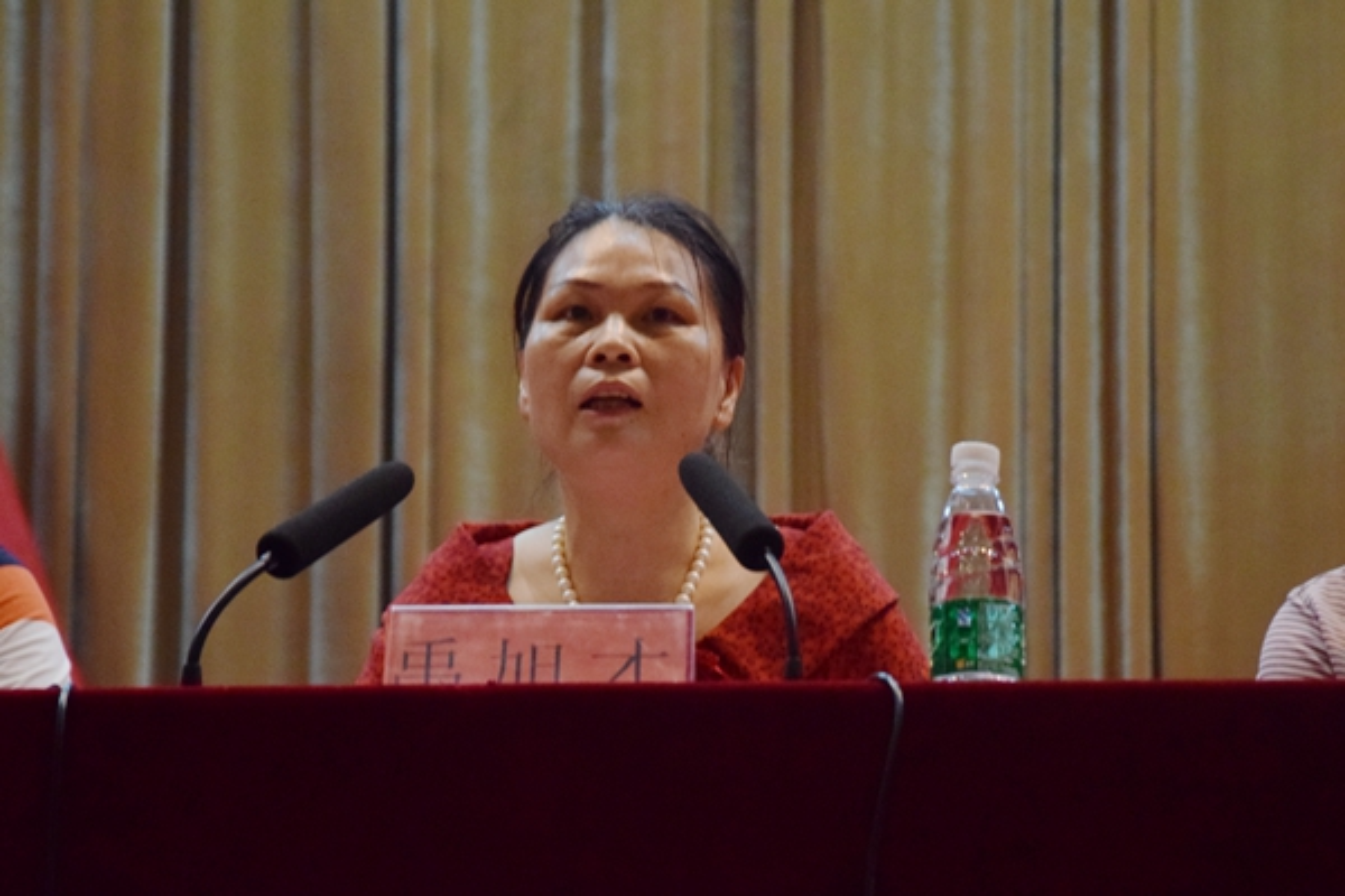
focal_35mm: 138
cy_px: 448
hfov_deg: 14.9
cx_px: 672
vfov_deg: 9.9
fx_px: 5155
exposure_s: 1/80
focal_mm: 92
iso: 1600
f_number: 5.6
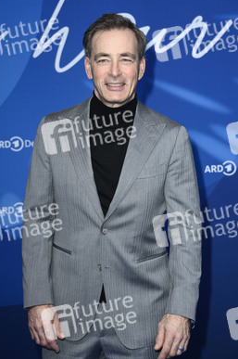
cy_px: 179
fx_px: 925
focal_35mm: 93
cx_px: 116
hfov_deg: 14.7
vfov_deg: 21.9
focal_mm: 90
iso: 800
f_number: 6.3
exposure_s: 1/250
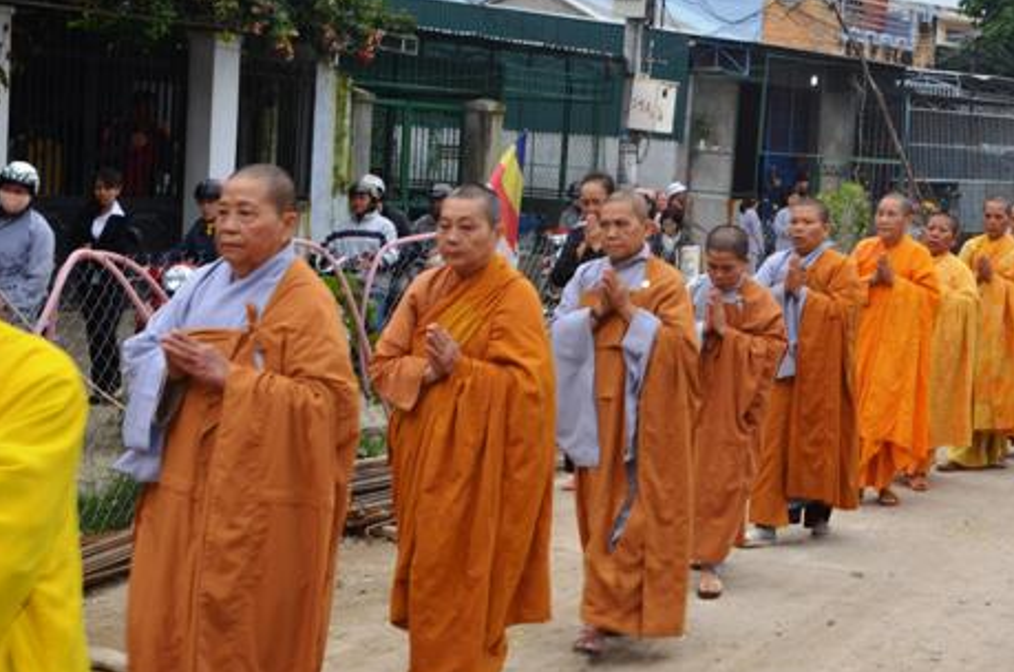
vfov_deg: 20.2
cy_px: 279
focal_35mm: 67
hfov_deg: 30.1
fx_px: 1883
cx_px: 594
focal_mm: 32
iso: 250
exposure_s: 1/60
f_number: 16
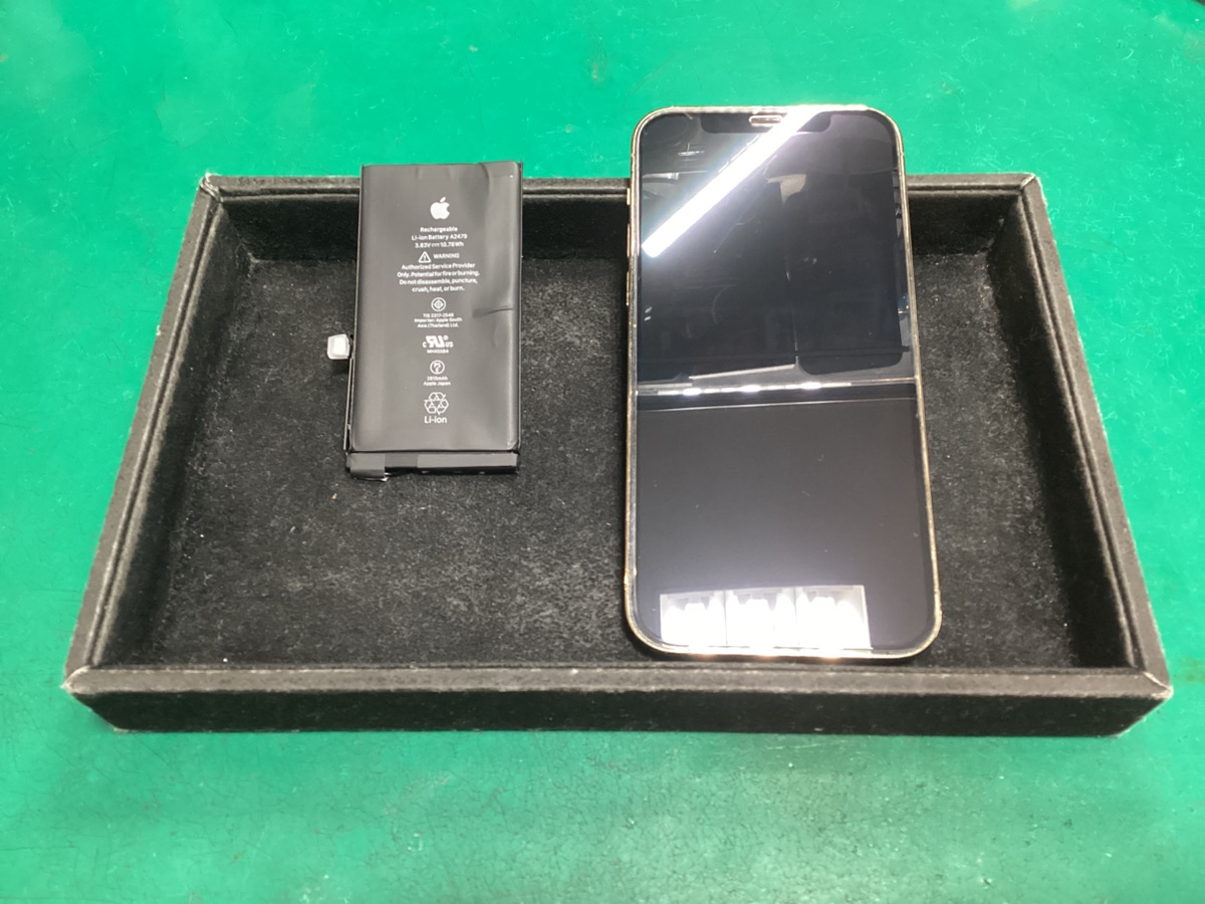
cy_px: 452
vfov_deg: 45.4
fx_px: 1079
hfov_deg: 58.4
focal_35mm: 31
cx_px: 602
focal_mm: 3.3
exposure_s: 1/33
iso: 320
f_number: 2.4
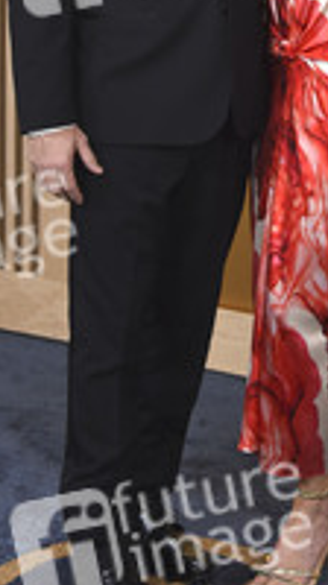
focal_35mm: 109
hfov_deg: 11.1
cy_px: 94
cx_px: 247
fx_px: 1691
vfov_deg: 19.4
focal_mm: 52
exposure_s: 1/250
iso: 2500
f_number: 5
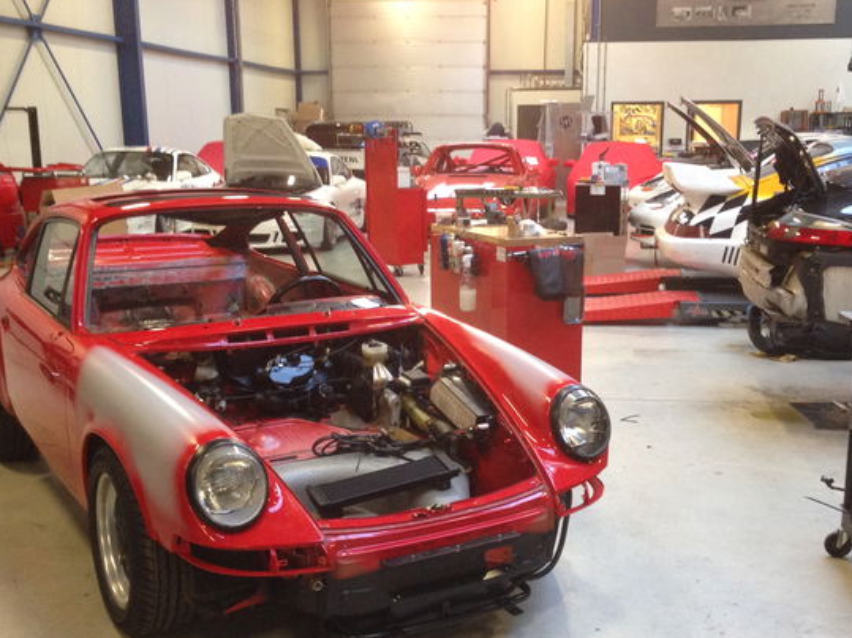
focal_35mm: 47
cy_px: 403
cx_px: 454
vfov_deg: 30.7
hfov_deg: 40.4
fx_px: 1157
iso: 200
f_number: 2.4
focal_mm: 4.12
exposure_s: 1/20
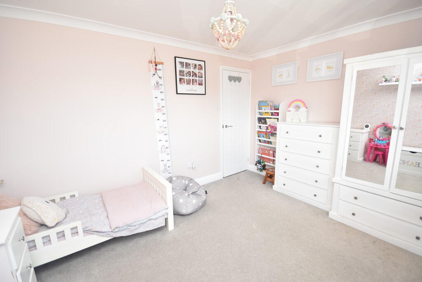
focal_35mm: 15
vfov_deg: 77.3
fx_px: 176
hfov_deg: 100.4
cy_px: 141
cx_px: 211
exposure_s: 1/200
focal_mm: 10
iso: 800
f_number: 5
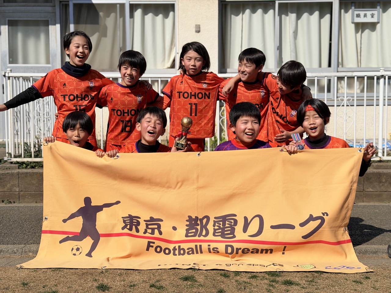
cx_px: 196
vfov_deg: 30.3
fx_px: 542
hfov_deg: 39.7
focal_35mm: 48
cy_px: 146
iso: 64
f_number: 1.78
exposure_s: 1/8772
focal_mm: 6.76
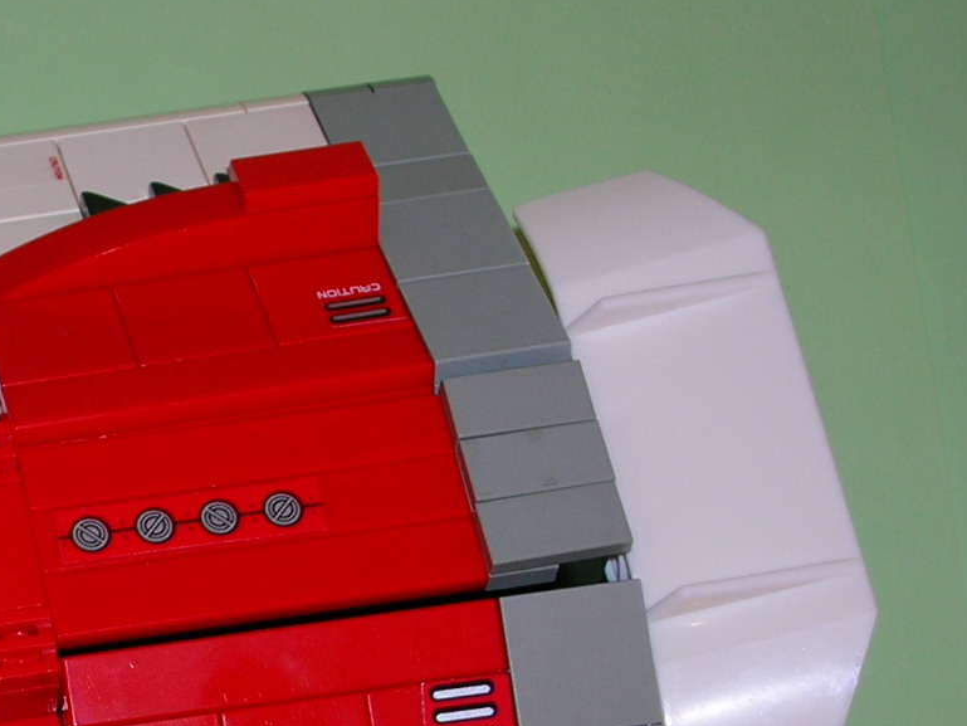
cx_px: -33
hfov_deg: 14.8
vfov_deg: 11.2
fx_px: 3660
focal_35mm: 131
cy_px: 688
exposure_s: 1/60.1
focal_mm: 10.4
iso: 50
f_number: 3.6
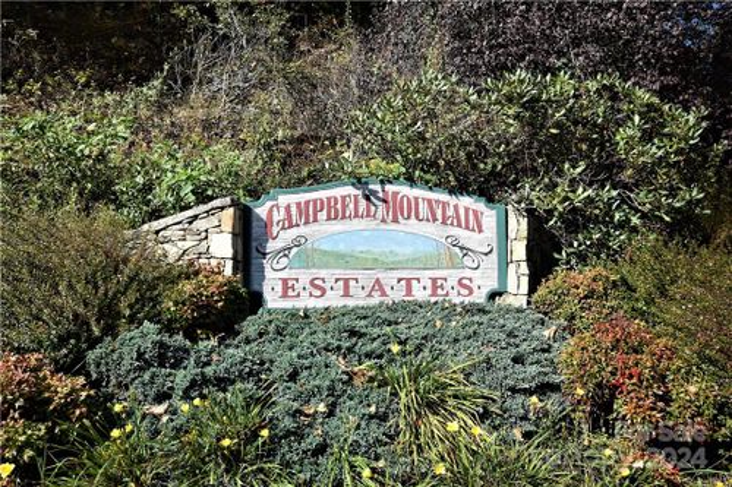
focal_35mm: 30
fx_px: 610
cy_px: 244
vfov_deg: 43.6
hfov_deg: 61.9
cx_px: 366
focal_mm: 20
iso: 280
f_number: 8
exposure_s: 1/250
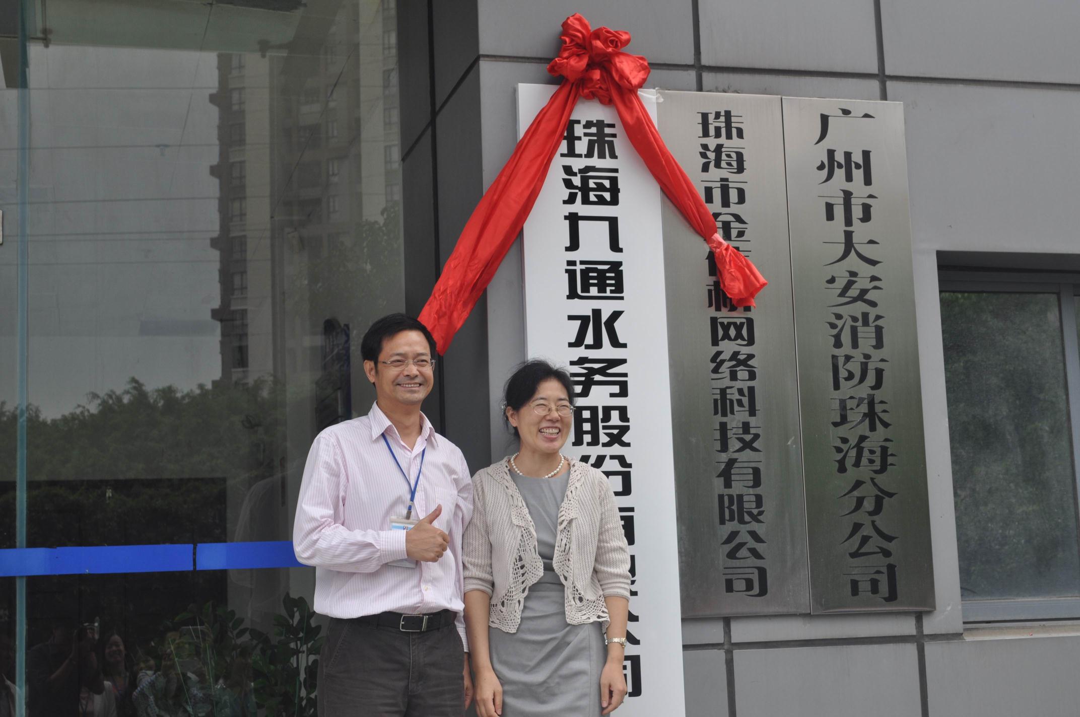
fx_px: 1708
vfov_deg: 23.7
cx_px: 540
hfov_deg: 35.1
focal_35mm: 57
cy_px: 358
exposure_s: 1/200
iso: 200
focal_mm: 38
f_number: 7.1
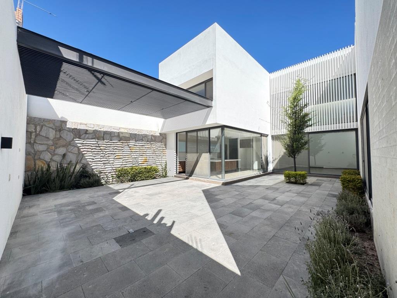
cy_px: 149
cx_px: 198
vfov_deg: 85.7
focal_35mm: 14
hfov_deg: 102.1
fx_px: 161
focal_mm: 2.22
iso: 40
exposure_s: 1/412
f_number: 2.2
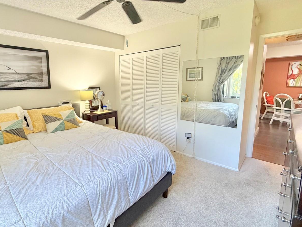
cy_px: 105
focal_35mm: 19
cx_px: 117
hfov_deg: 83.4
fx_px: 166
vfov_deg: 68.6
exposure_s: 1/120
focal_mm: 2.22
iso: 320
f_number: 2.2
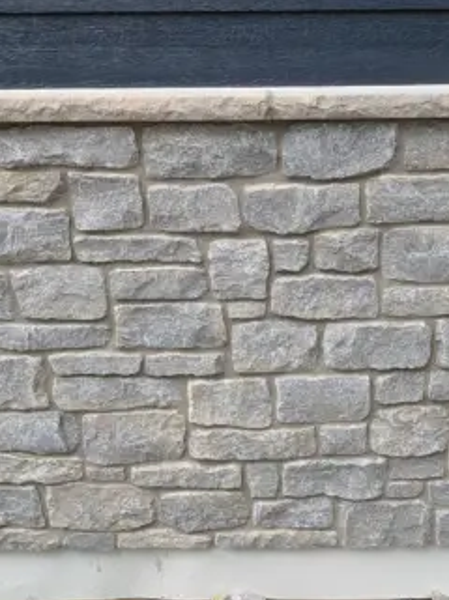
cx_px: 299
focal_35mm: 45
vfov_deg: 42.1
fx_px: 780
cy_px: 269
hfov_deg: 31.9
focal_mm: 6.9
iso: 21
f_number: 1.68
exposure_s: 1/192
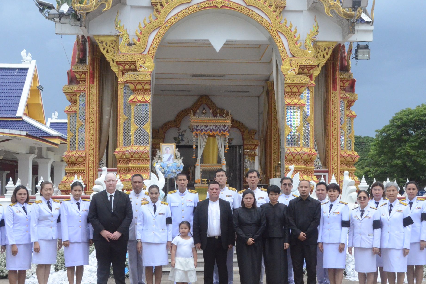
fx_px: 627
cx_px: 241
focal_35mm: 53
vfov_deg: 25.5
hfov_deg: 37.5
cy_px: 154
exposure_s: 1/1000
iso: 3200
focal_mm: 26
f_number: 16
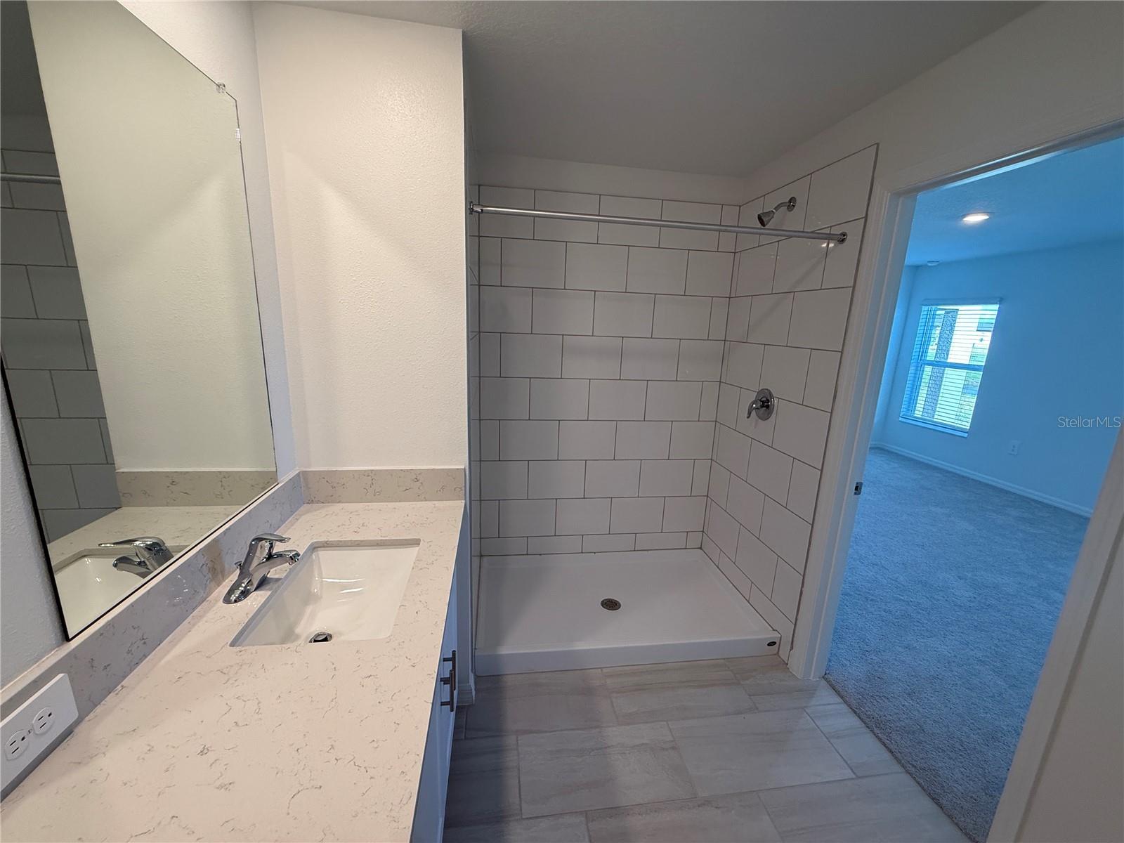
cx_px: 562
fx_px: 455
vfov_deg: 85.7
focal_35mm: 14
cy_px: 422
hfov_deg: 102.1
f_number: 2.2
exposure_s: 1/120
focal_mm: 2.22
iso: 125
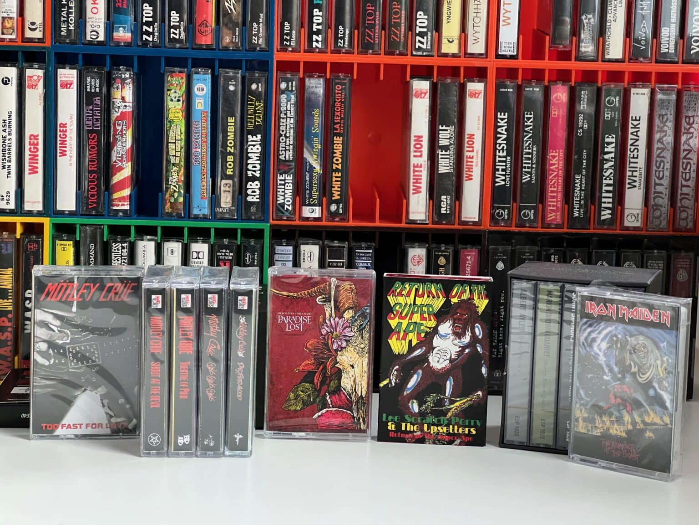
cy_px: 262
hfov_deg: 25.3
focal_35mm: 77
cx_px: 350
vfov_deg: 19.1
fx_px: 1555
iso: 500
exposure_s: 1/60
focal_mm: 9
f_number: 2.8
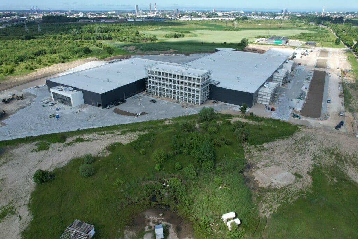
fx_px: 219
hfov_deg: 78.6
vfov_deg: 57.2
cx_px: 179
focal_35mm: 22
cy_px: 120
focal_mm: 8.38
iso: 100
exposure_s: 1/1250
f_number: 2.8
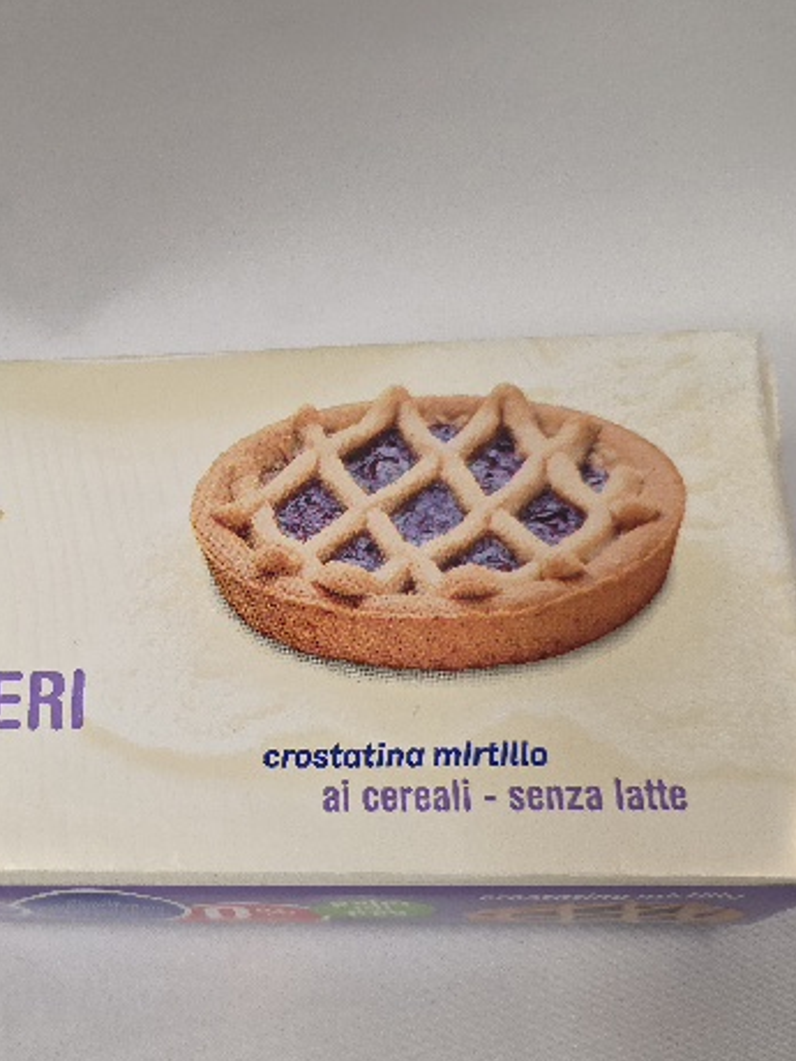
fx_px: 1226
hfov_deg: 34.9
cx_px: 164
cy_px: 558
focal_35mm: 40
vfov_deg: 46.8
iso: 320
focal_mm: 6.3
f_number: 1.7
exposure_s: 1/101
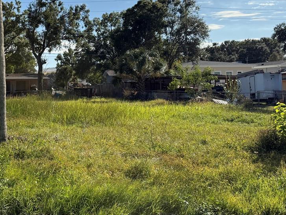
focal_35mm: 53
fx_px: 438
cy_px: 79
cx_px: 25
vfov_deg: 27.4
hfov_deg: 34.1
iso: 100
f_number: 1.78
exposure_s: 1/6711
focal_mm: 6.76
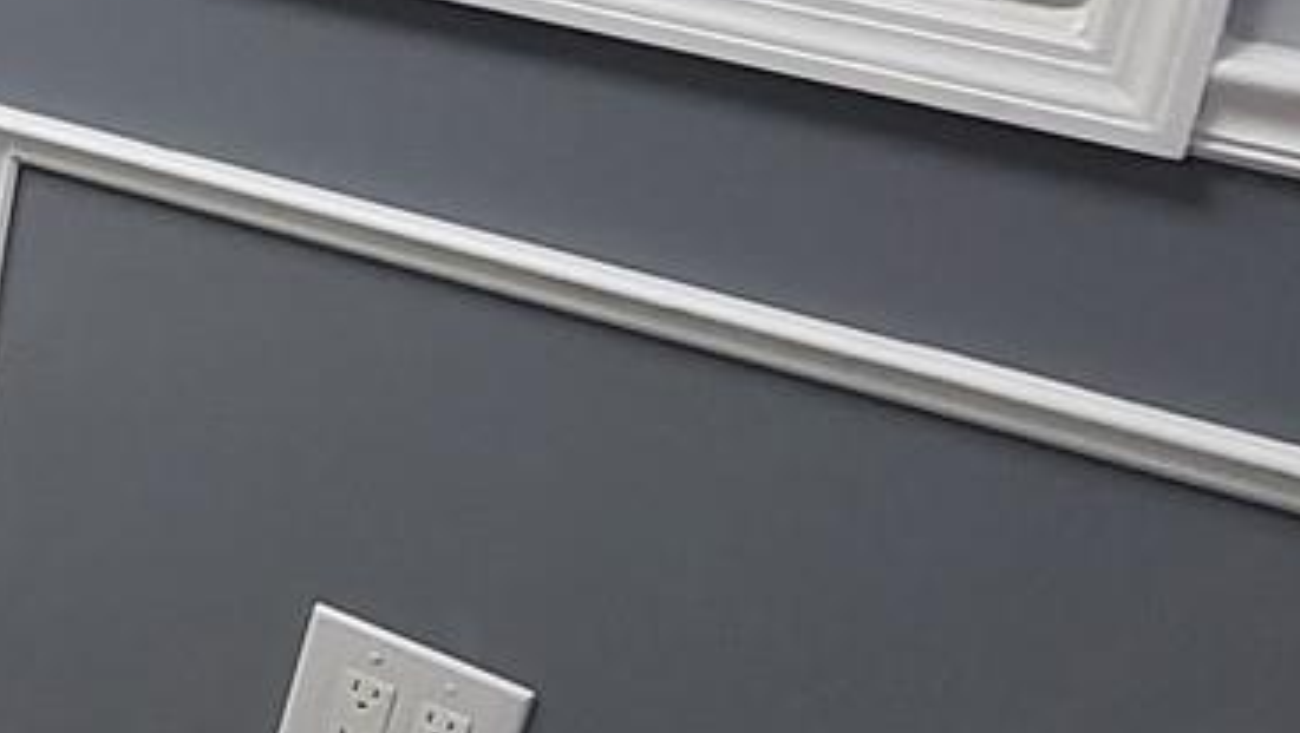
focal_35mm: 79
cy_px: 0
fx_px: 2725
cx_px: -1211
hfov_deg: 18.7
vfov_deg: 15.1
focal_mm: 1.74
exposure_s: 1/60
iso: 100
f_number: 2.2
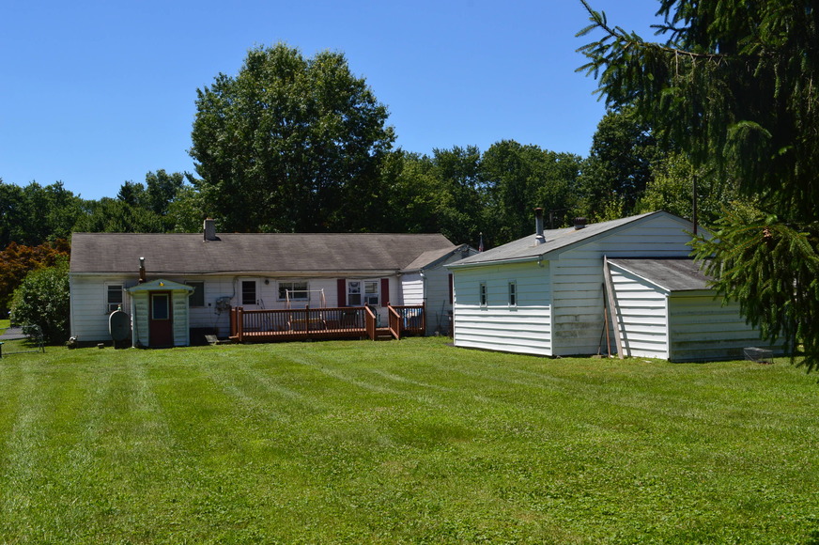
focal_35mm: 39
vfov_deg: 34.2
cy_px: 272
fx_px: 887
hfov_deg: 49.6
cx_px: 410
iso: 400
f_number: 11
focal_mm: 26
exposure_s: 1/400
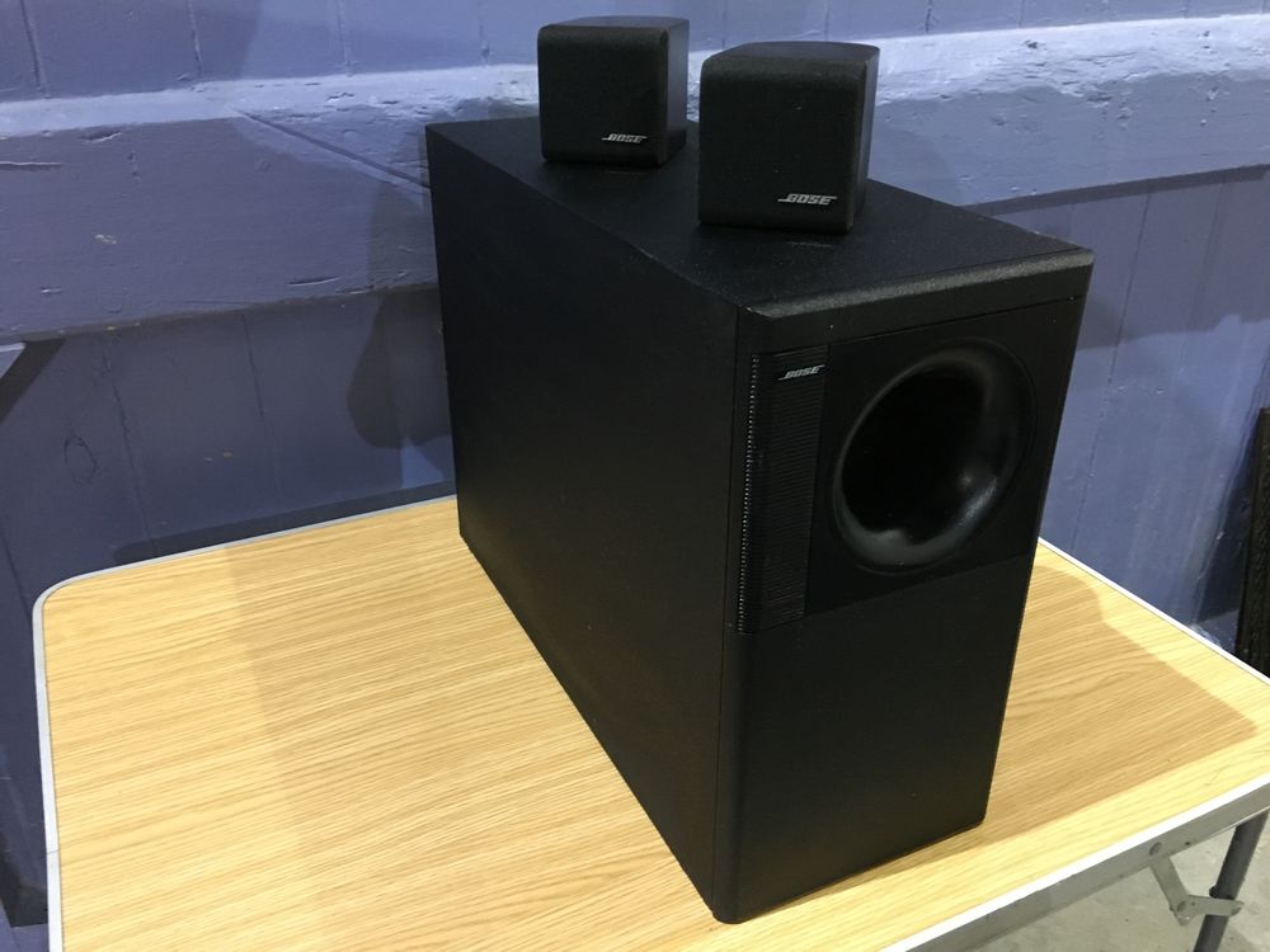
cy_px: 476
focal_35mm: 29
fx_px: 1064
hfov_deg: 61.7
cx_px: 635
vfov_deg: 48.2
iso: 400
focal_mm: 4.15
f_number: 2.2
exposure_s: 1/17
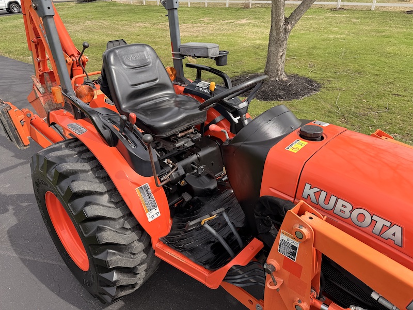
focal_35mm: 24
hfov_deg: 71.6
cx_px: 206
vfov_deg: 56.8
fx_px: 286
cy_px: 155
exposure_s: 1/2110
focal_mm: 6.76
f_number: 1.78
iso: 80
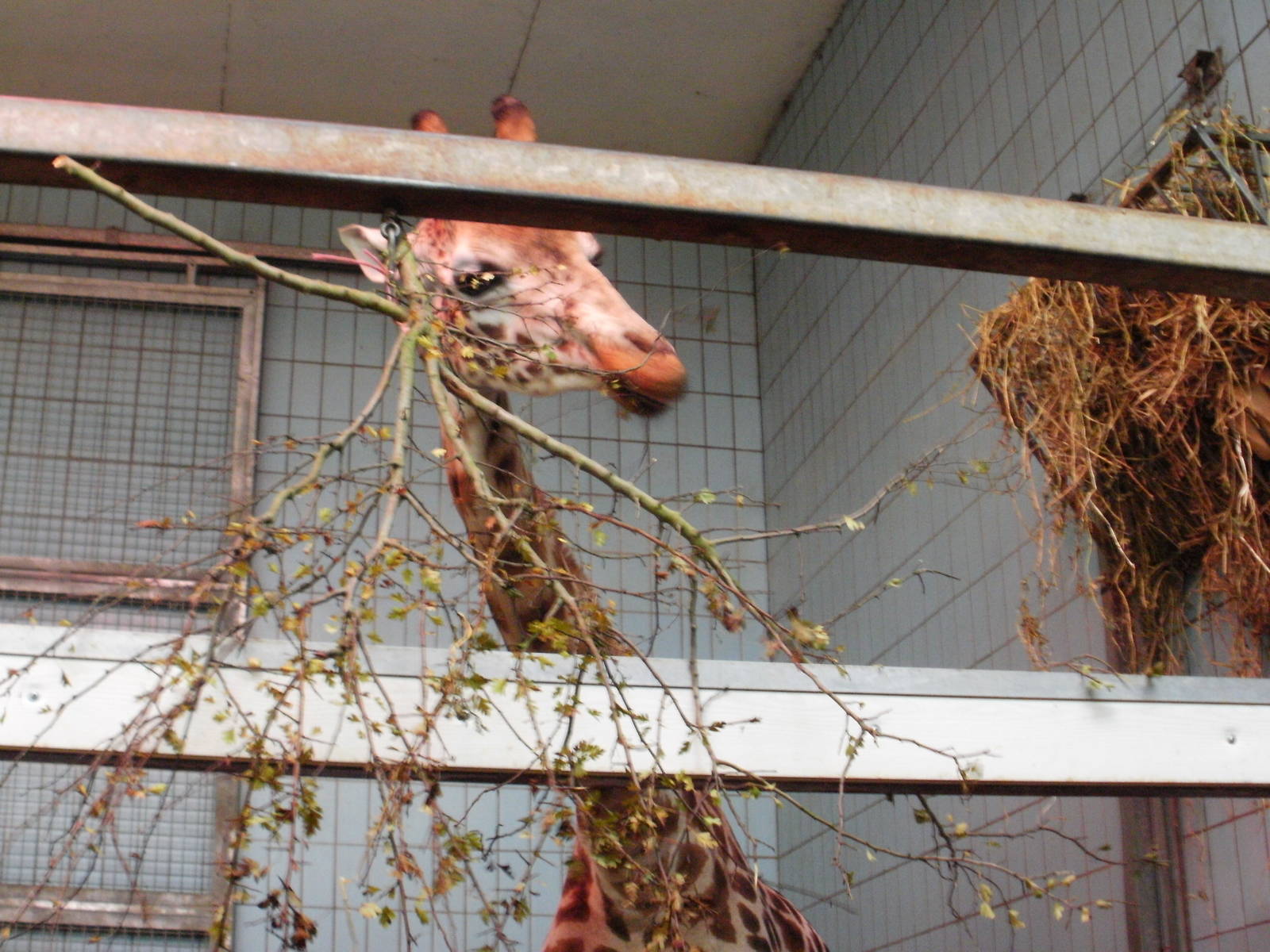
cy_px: 476
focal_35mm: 52
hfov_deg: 36.8
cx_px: 635
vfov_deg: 28.0
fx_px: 1908
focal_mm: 9.1
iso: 400
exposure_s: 1/15
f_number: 4.4
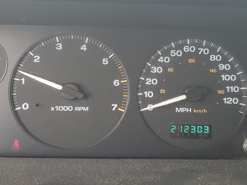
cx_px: 131
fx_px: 364
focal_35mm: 51
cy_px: 72
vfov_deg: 28.5
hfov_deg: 37.5
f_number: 1.5
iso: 61
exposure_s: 1/120
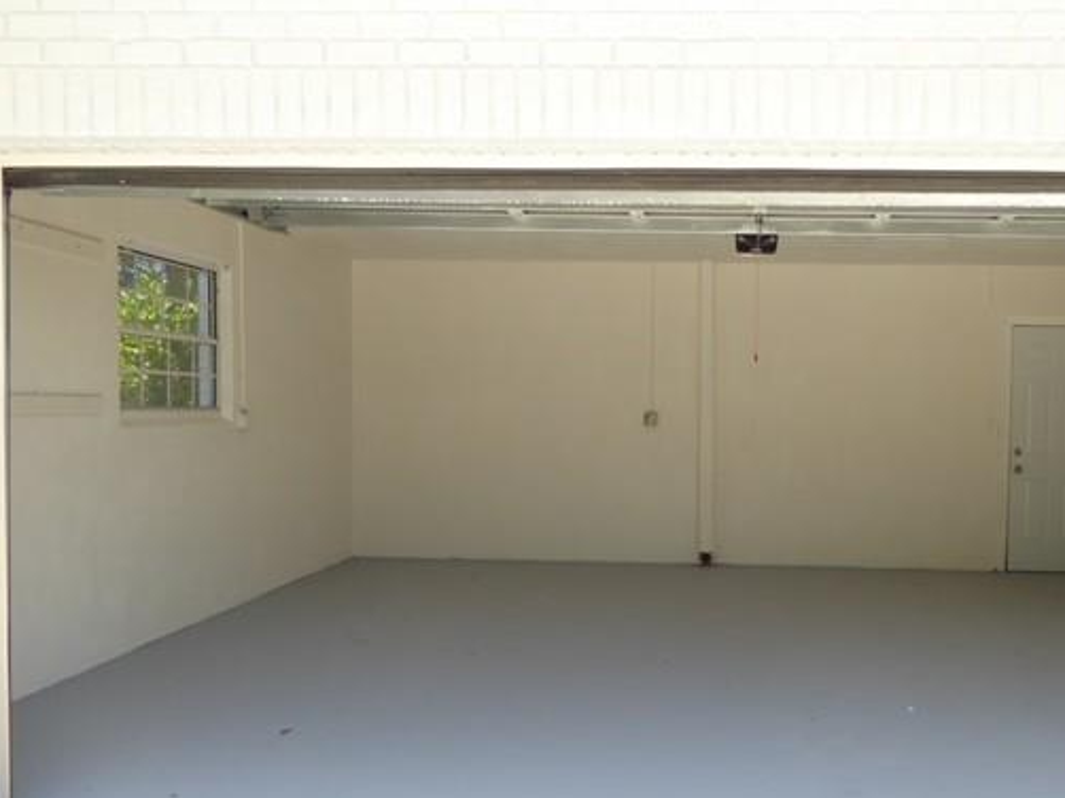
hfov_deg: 49.7
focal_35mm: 37
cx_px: 658
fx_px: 1138
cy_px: 469
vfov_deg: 38.5
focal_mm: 5
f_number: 3.5
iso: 100
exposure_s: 1/160
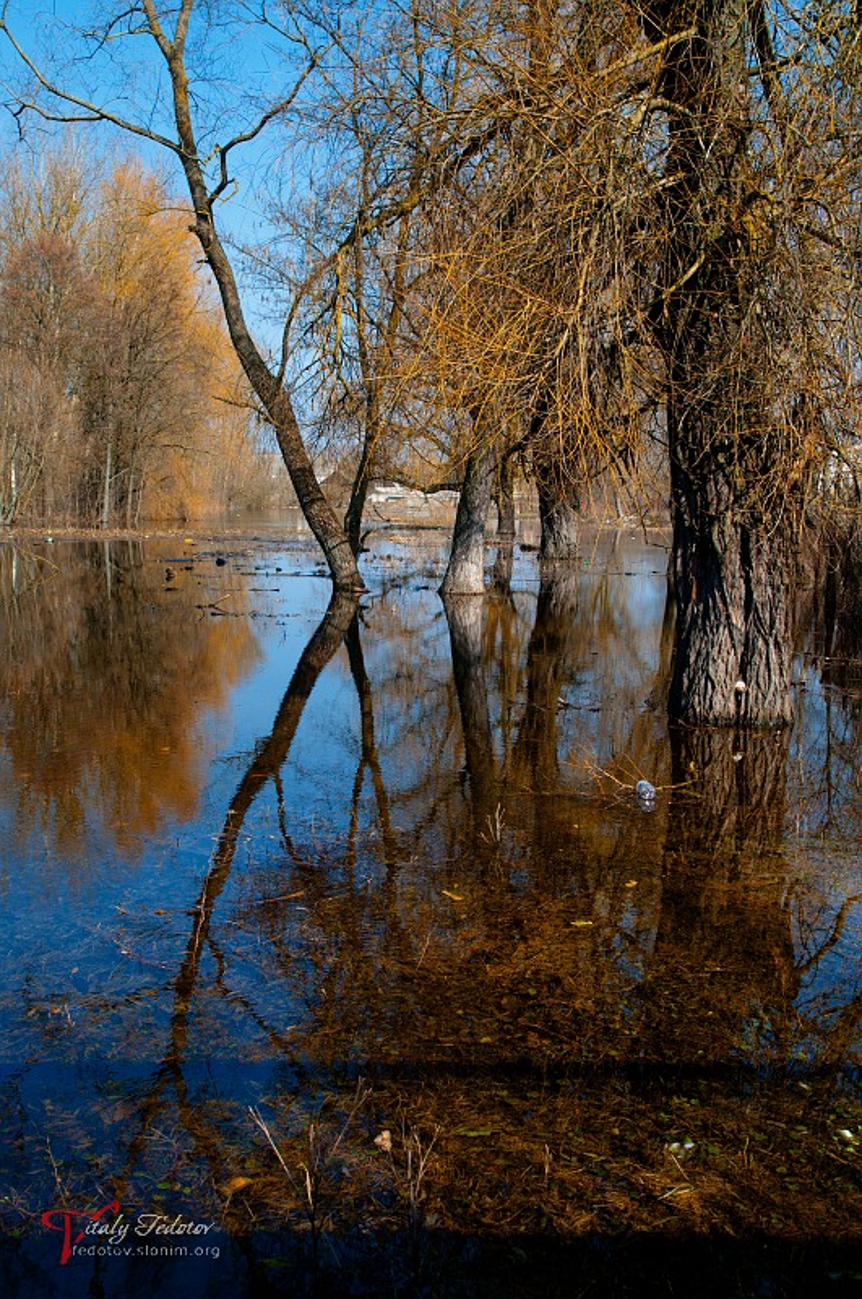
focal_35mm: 40
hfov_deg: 32.9
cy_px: 650
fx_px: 1459
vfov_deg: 48.0
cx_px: 431
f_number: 8
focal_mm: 27
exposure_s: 1/250
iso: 200
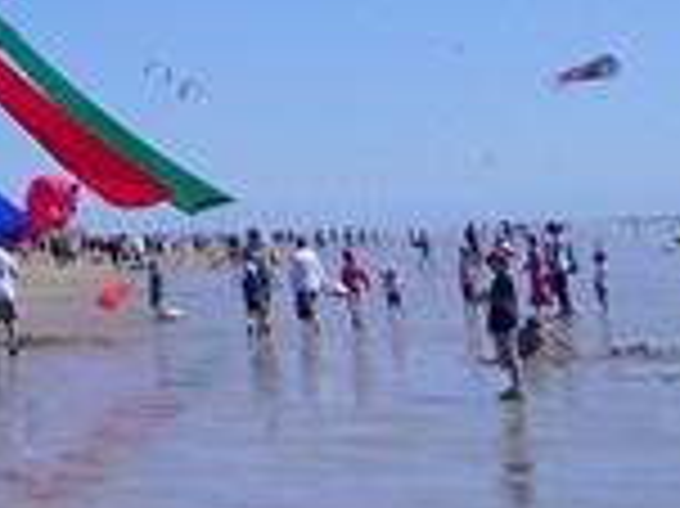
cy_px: -360
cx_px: -754
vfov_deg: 9.8
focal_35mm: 145
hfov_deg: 11.9
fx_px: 2846
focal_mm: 5.6
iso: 80
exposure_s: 1/197
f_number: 9.5
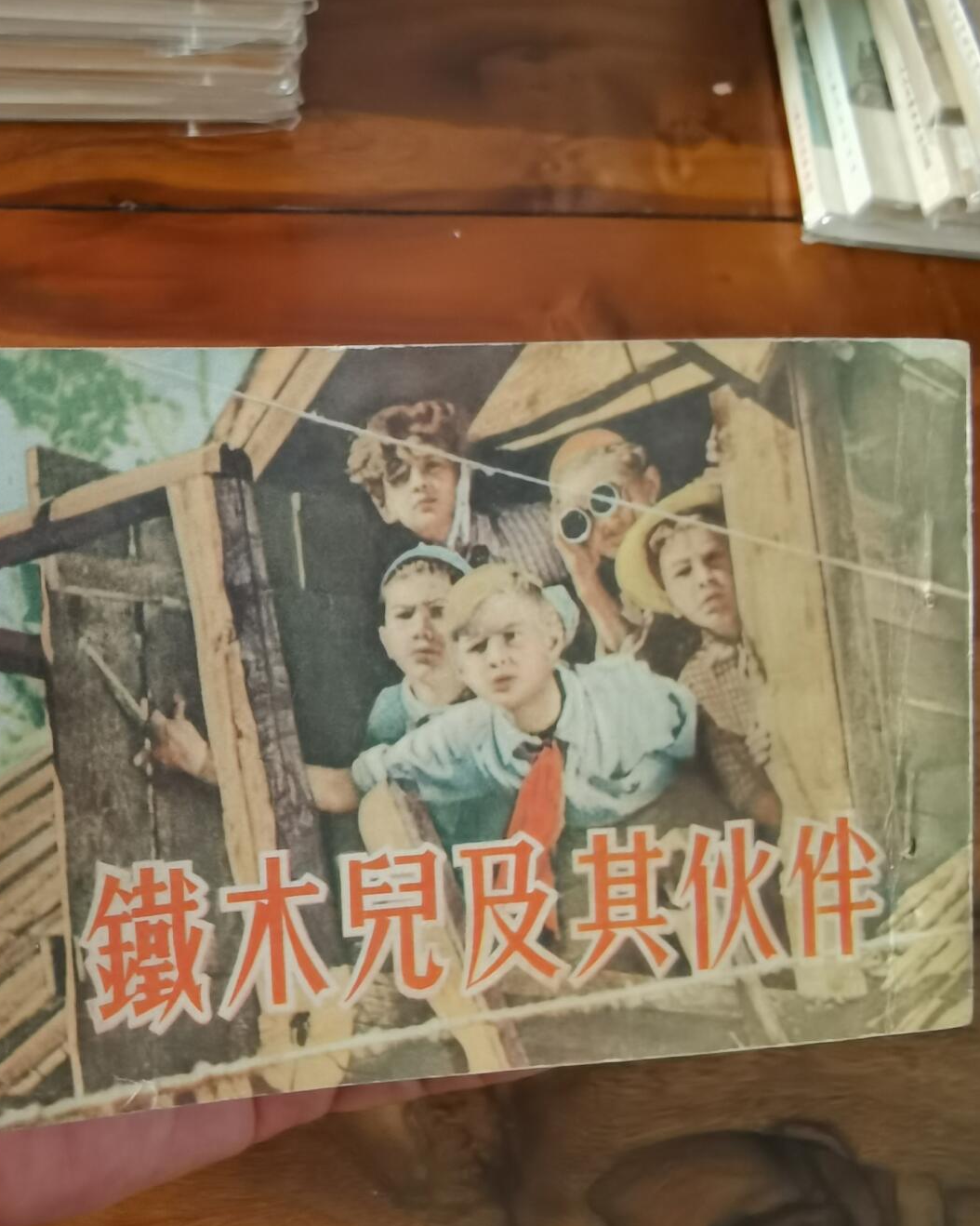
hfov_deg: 41.1
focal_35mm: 36
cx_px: 435
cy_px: 624
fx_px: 1305
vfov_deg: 50.3
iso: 320
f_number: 2.2
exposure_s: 1/30
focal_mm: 2.26
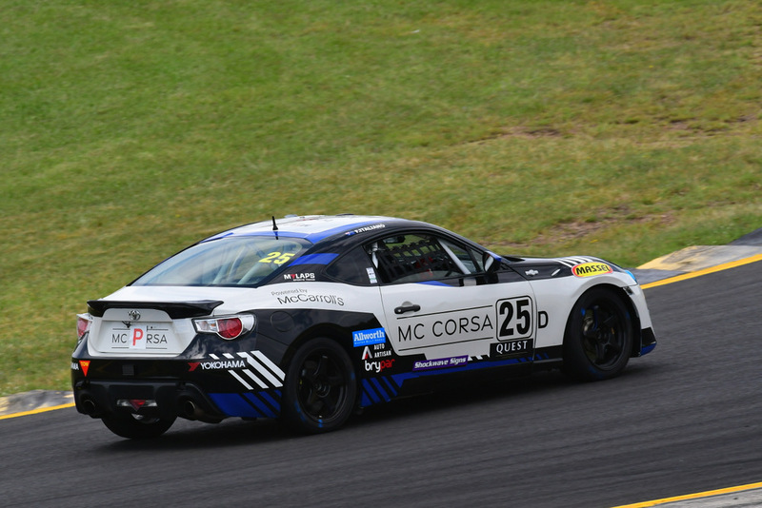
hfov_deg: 3.5
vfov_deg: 2.4
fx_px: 12386
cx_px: 381
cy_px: 254
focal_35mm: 585
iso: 640
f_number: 13
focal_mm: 390
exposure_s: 1/640
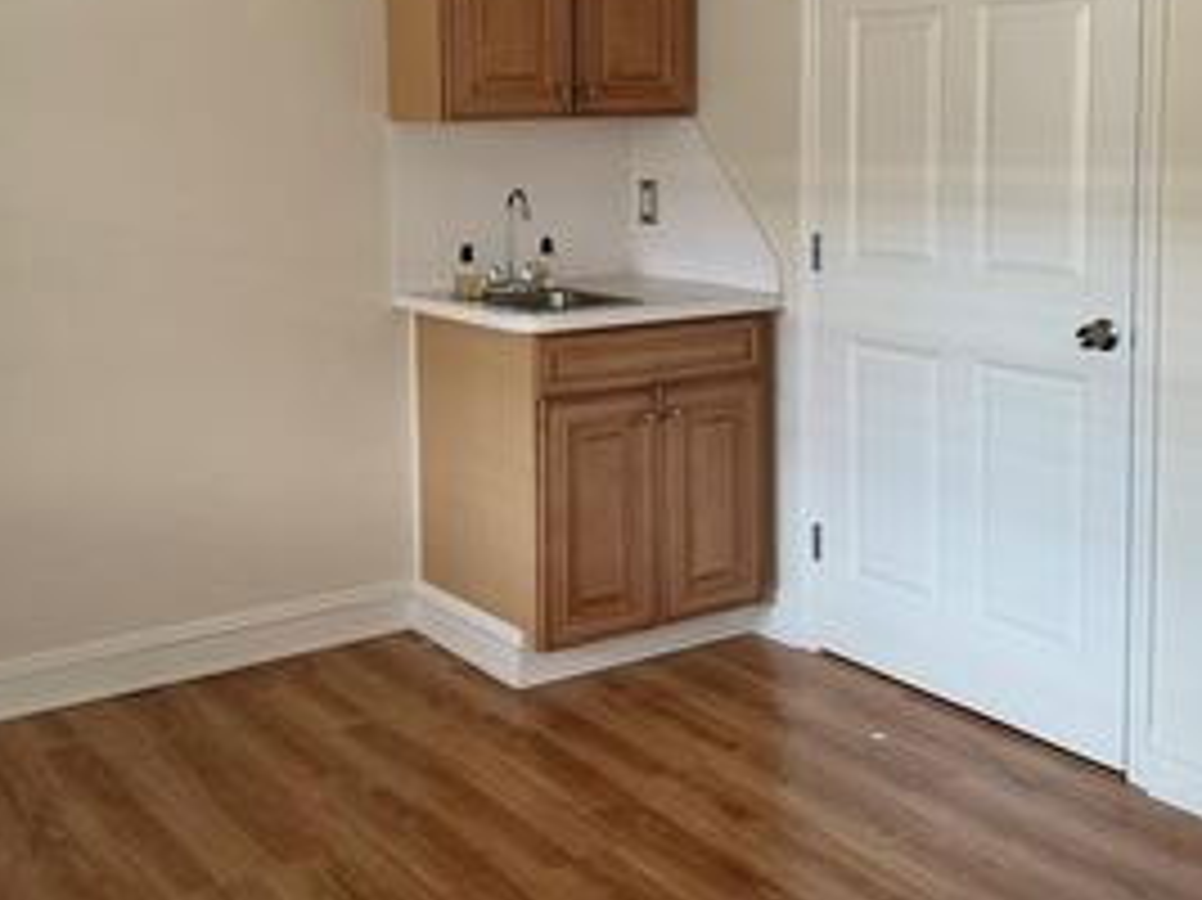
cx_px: 581
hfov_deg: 42.1
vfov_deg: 31.8
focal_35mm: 45
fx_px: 1562
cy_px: 272
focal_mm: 6.76
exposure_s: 1/60
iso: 160
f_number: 1.78
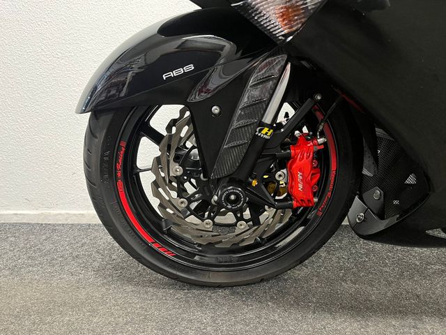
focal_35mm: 26
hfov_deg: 67.3
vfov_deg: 53.1
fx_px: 335
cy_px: 168
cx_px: 223
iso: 500
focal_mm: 5.1
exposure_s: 1/33
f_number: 1.6
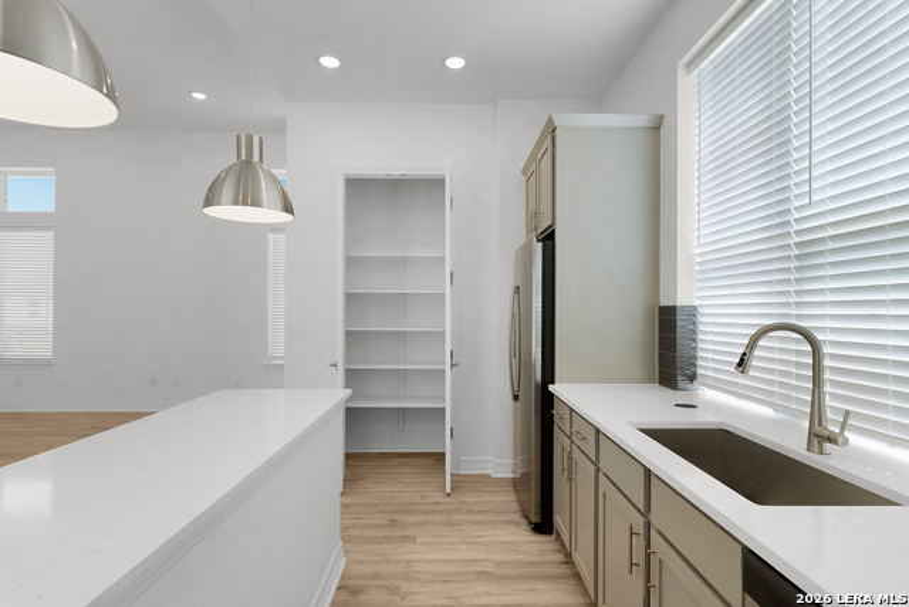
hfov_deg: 93.3
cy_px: 304
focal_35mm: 17
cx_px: 454
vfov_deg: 70.5
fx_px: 429
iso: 100
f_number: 9
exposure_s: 1/30
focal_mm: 17
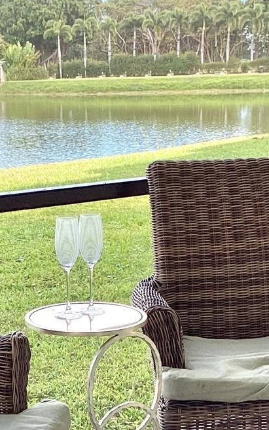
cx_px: 56
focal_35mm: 80
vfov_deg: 25.5
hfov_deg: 16.2
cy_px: 323
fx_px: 938
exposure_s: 1/120
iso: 25
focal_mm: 3.3
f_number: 2.4
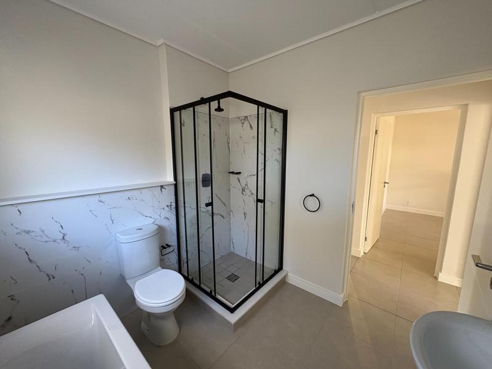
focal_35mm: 14
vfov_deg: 85.7
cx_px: 246
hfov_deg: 102.1
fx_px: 199
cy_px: 184
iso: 200
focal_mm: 2.22
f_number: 2.2
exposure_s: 1/83
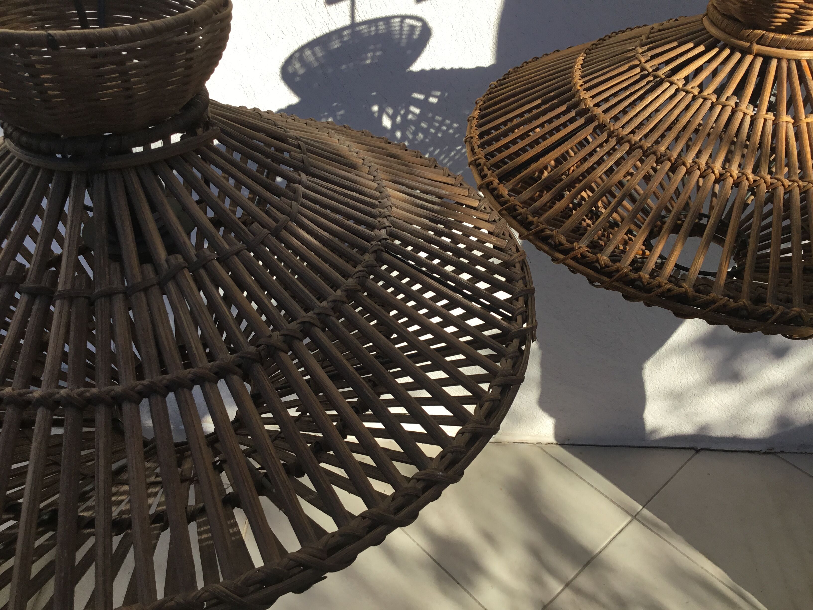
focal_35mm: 31
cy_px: 305
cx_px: 406
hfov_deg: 58.4
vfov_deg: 45.4
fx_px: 728
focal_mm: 3.3
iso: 25
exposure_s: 1/886
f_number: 2.4
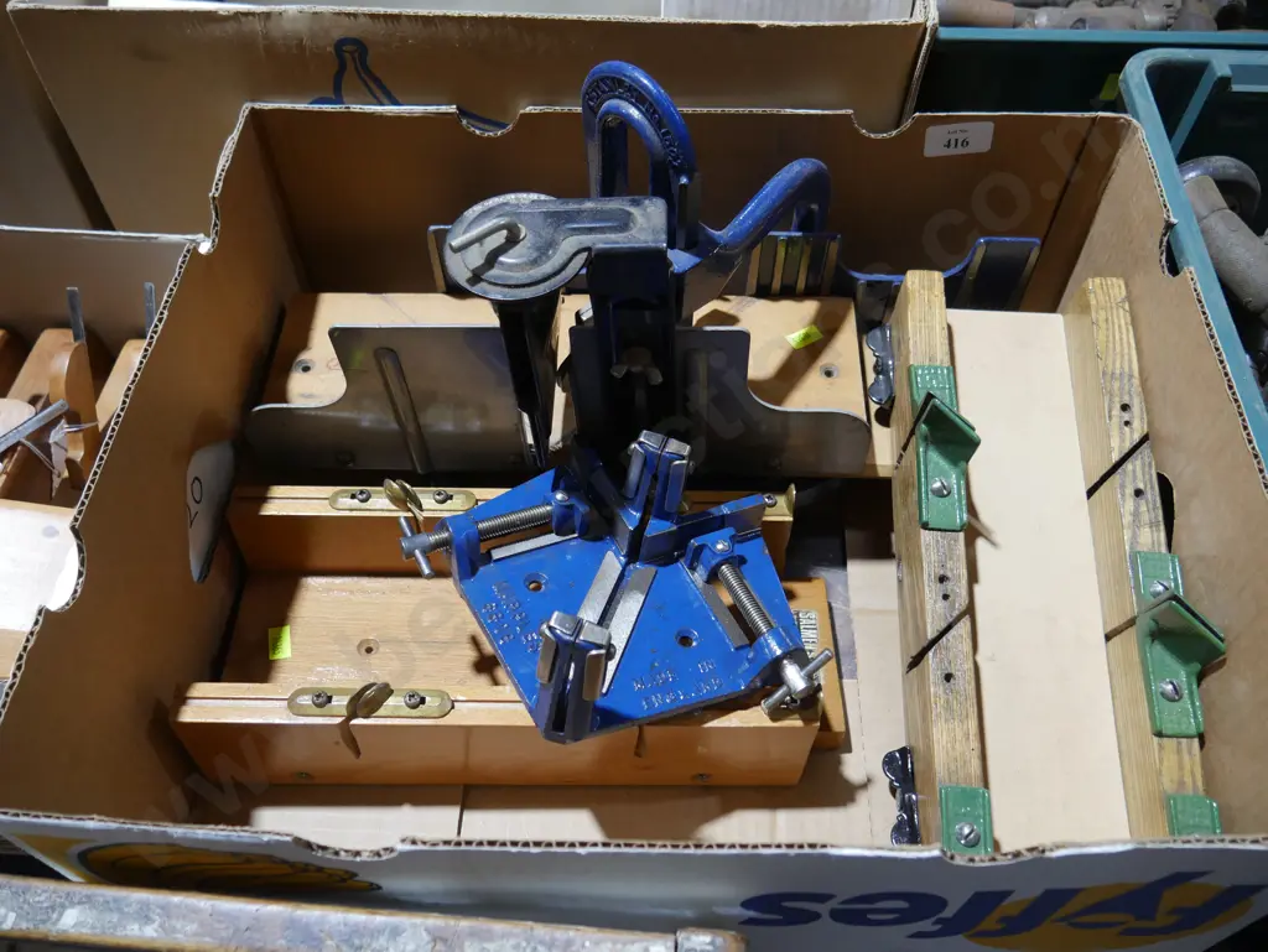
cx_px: 634
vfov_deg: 49.8
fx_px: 1026
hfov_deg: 63.4
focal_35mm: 28
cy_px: 476
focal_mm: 14
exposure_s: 1/60
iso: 500
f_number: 3.5
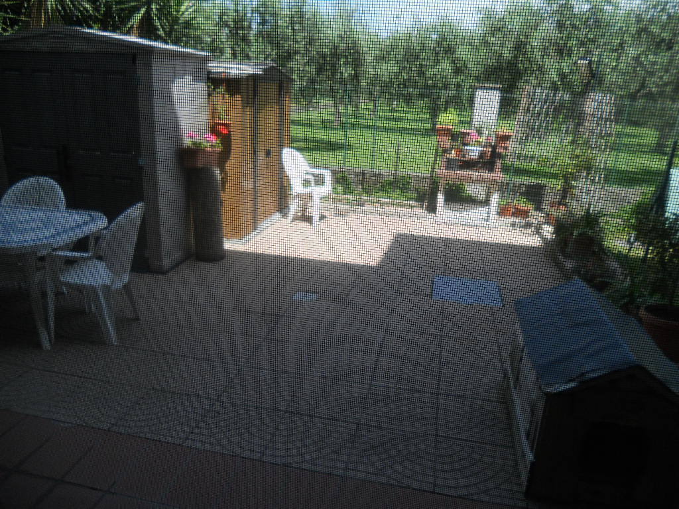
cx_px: 340
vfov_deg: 51.4
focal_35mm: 27
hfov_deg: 65.3
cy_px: 254
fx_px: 530
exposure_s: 1/500
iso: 80
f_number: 3.2
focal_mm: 4.9
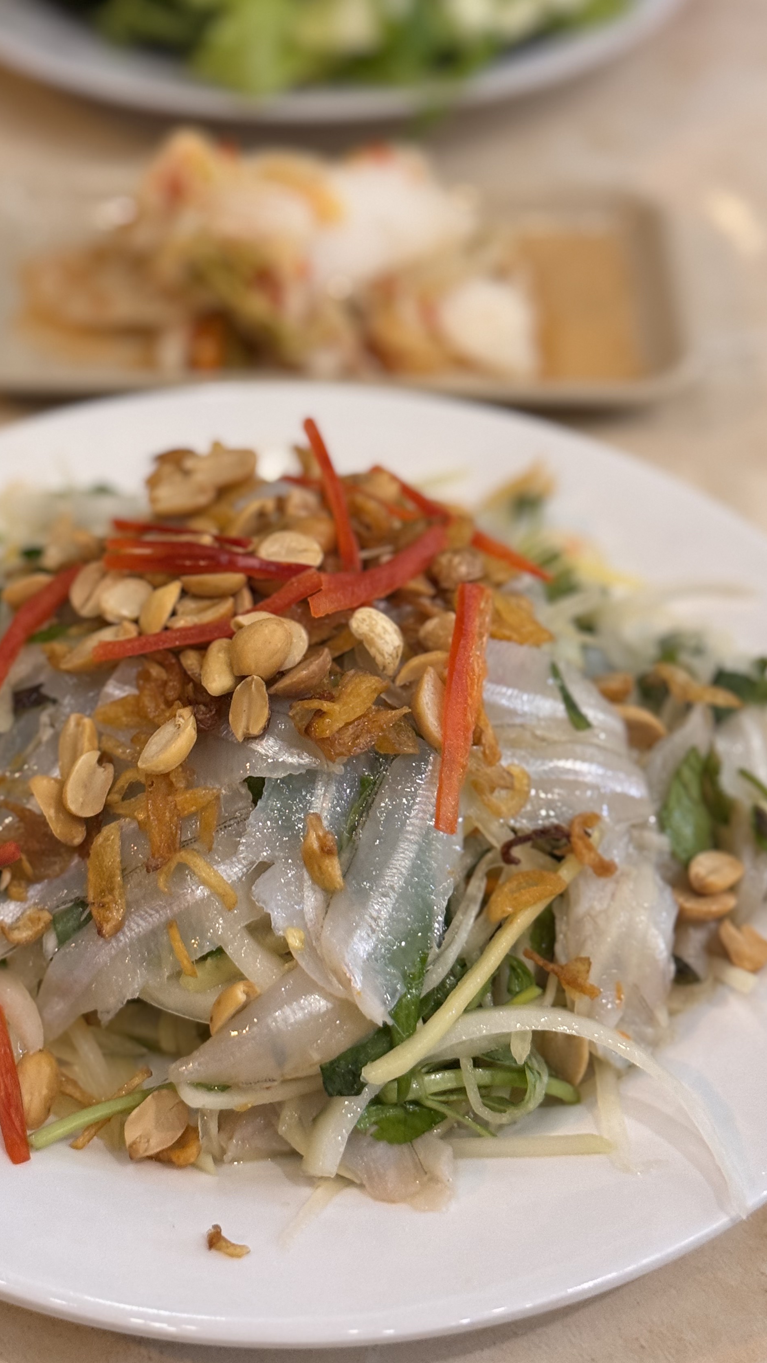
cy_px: 639
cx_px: 287
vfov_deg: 33.3
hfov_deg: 19.1
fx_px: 2278
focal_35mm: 63
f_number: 1.78
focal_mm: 6.76
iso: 200
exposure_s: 1/33
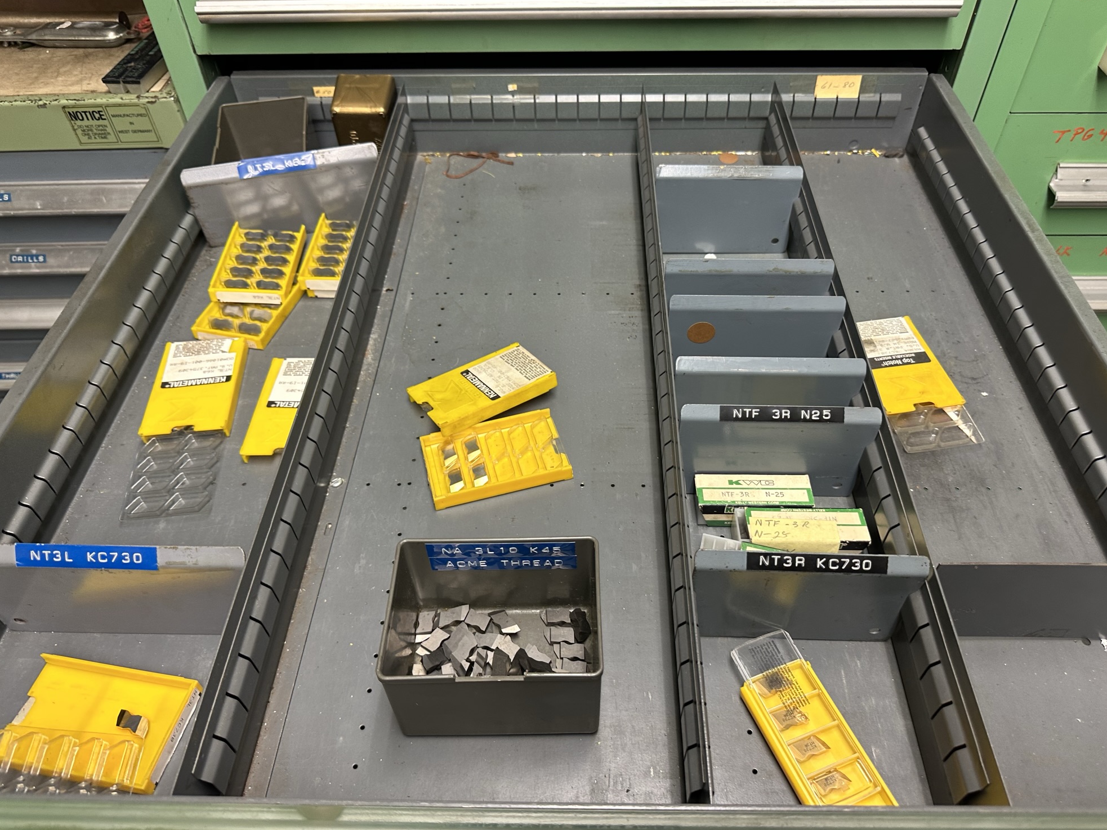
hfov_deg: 69.4
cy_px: 416
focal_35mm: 25
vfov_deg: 54.9
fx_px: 800
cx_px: 573
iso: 125
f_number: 1.78
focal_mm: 6.86
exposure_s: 1/60
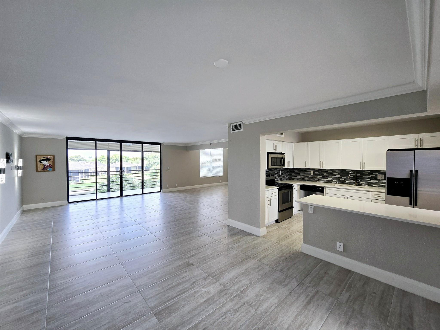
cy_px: 165
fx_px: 165
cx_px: 220
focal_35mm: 13
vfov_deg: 89.9
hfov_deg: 106.2
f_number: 2.2
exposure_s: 1/60.2
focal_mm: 2.2
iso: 50
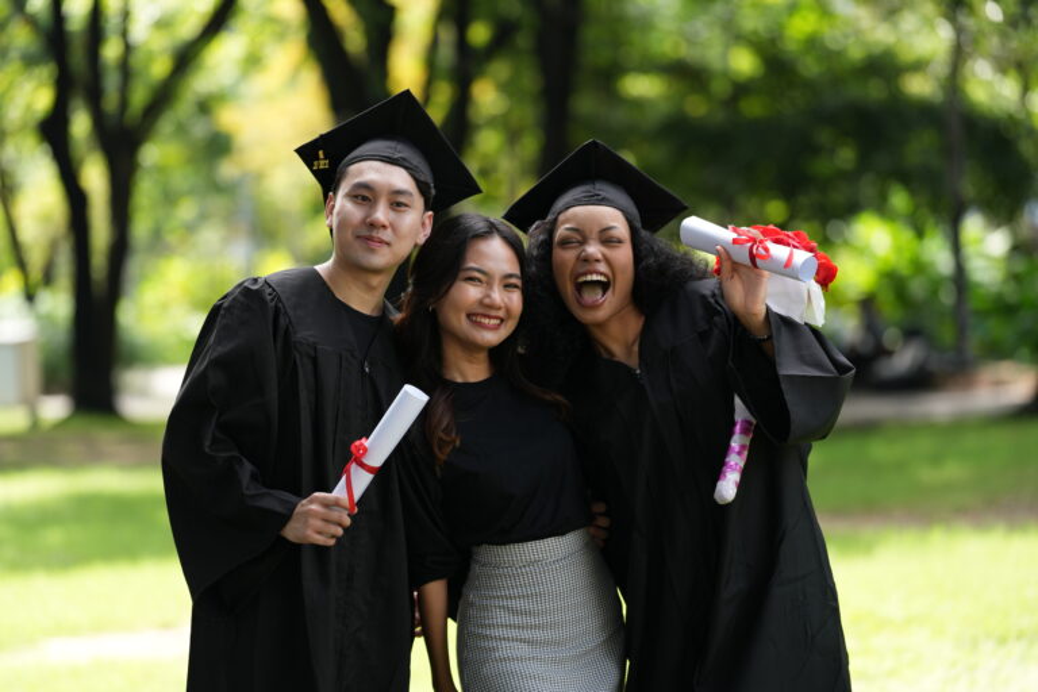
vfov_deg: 10.5
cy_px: 346
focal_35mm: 130
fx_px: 3748
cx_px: 519
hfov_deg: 15.8
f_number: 2.8
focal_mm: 130
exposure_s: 1/800
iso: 400
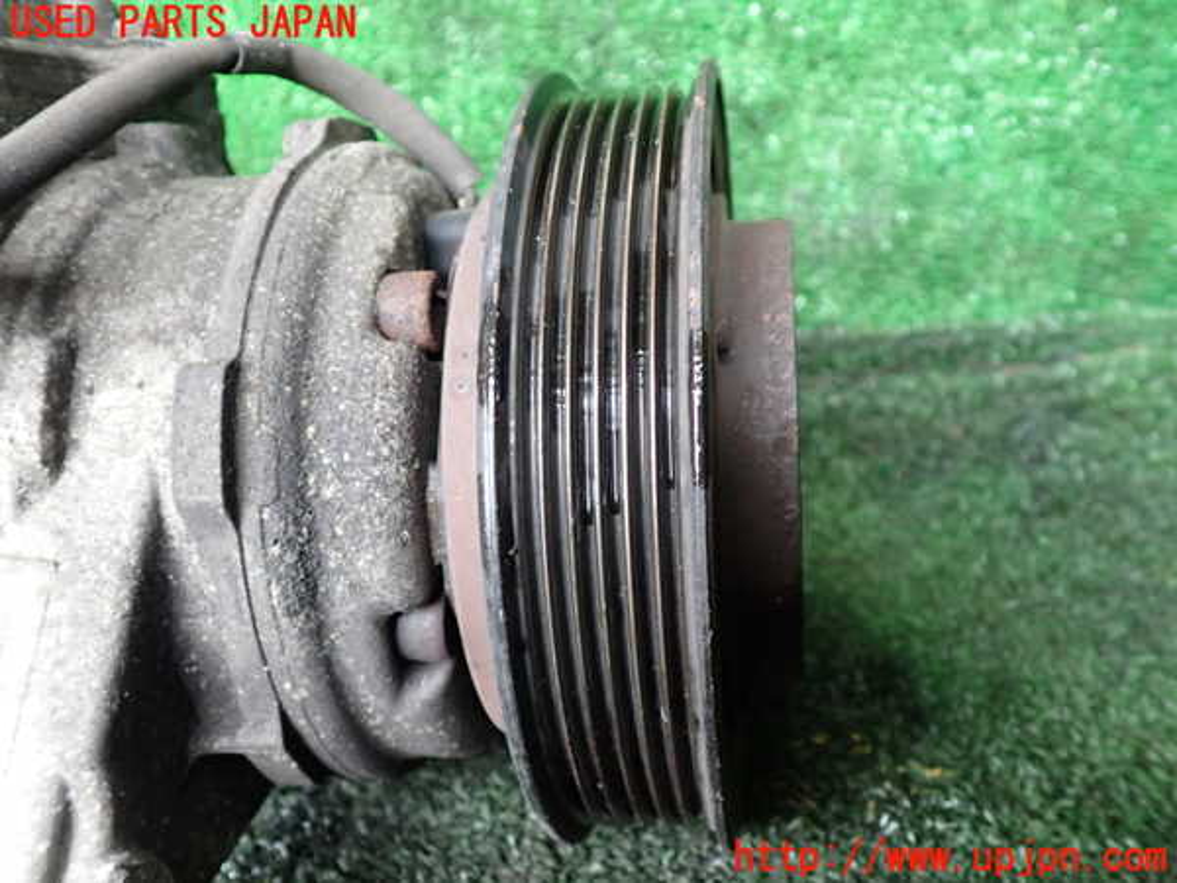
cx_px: 588
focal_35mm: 30
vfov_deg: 46.8
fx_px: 1020
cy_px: 442
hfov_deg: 60.0
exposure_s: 1/30
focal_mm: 5.4
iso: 320
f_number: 2.3
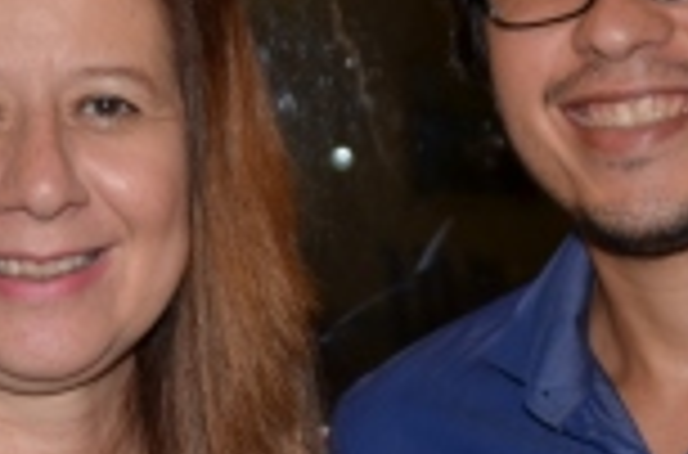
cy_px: 294
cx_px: 288
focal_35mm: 123
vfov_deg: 11.1
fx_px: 2343
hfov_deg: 16.7
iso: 100
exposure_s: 1/60
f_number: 3.5
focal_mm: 28
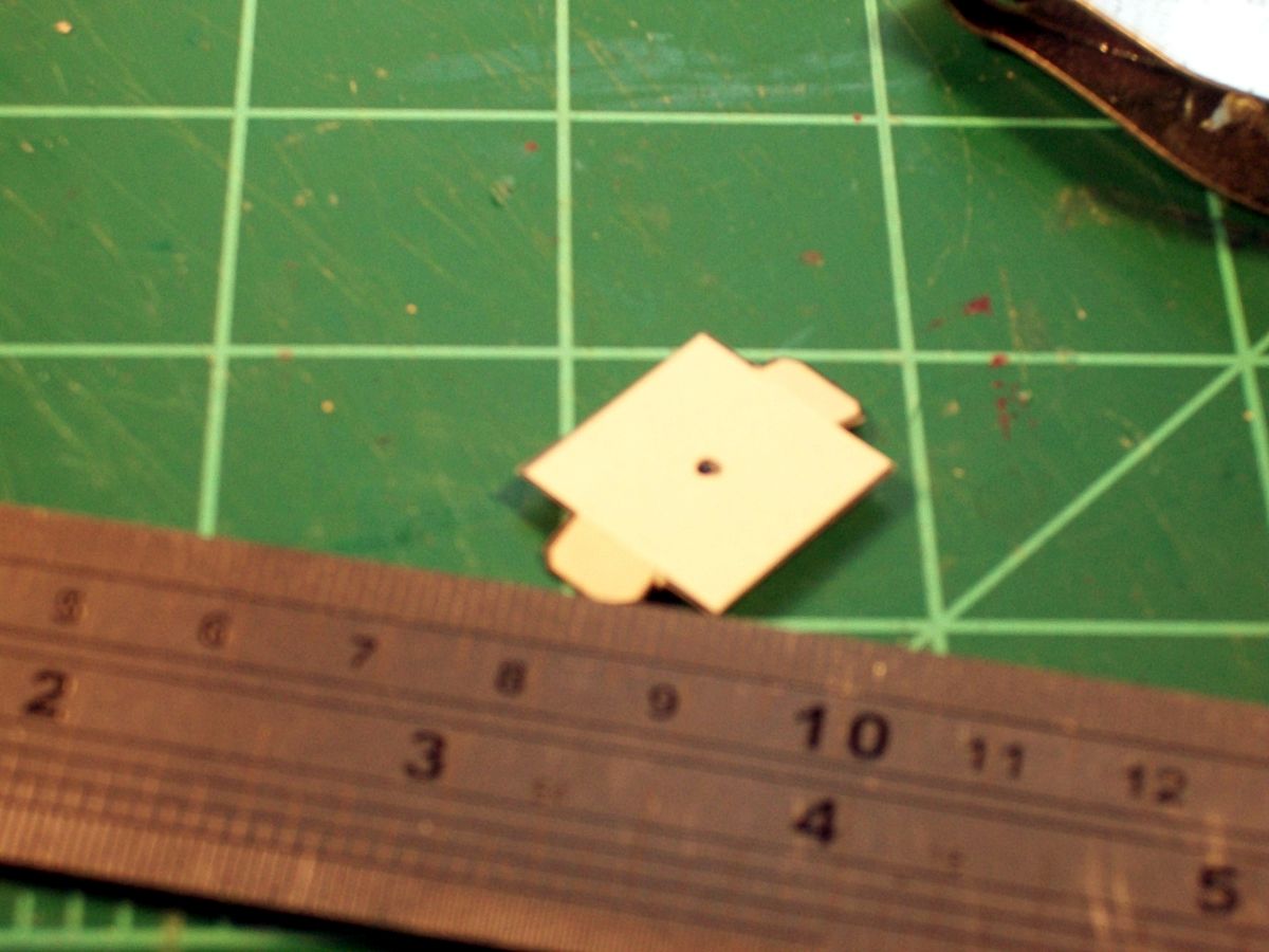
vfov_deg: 15.4
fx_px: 3519
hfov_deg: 20.4
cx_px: 634
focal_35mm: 96
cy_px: 476
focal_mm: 17.1
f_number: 5.2
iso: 160
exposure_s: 1/13
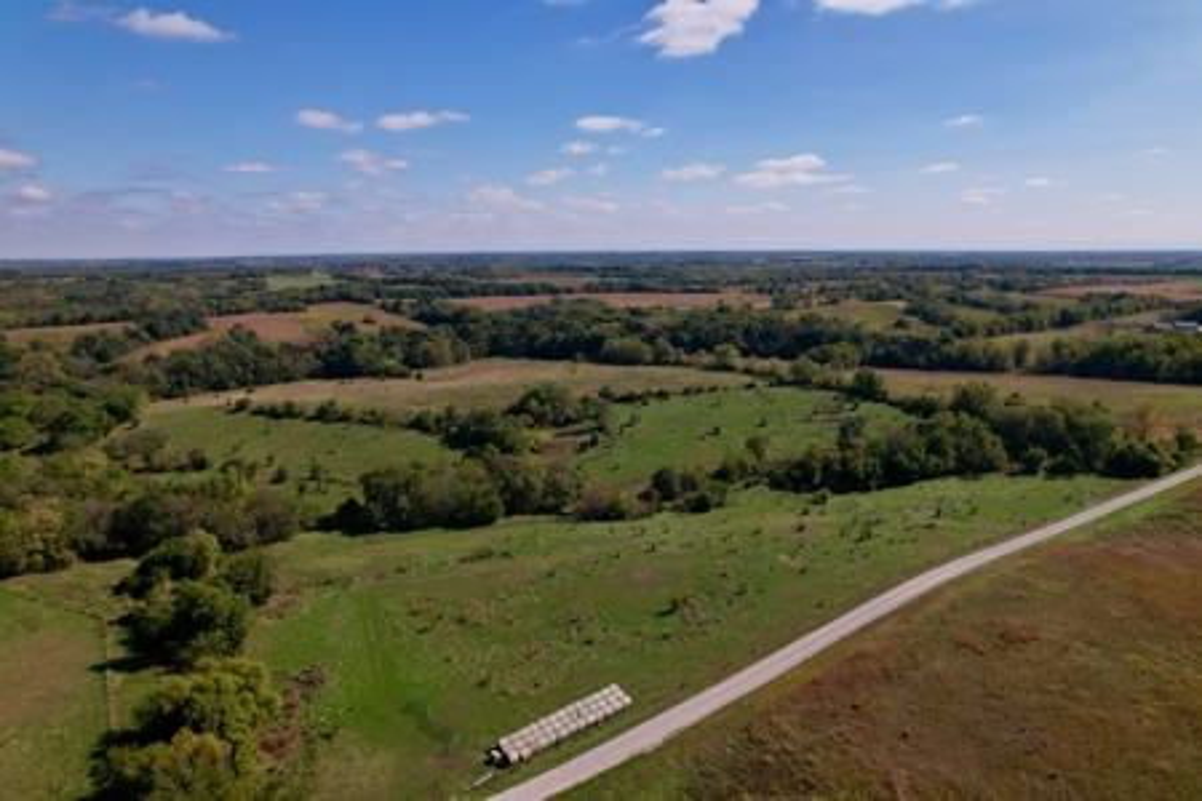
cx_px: 601
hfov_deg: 78.6
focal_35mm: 22
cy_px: 400
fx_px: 734
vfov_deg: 57.2
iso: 100
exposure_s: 1/100
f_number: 2.8
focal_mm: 8.38
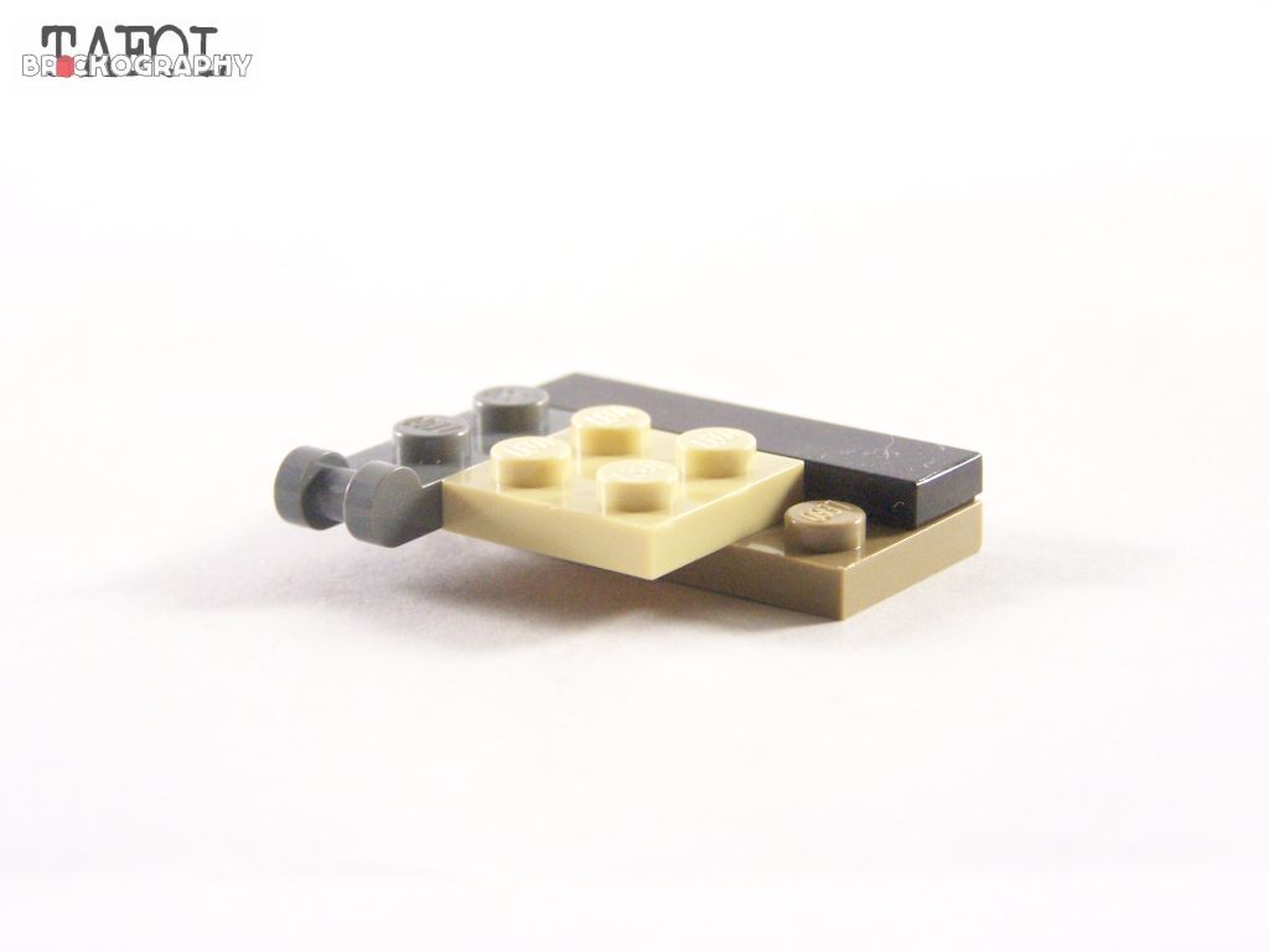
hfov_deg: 18.7
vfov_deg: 14.1
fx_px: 3849
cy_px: 476
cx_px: 634
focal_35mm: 105
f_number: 3.2
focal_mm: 17.5
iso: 400
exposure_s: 1/60
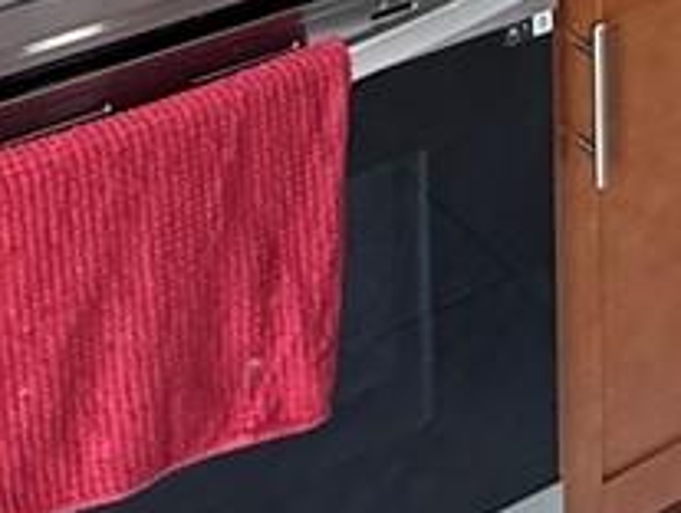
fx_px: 2128
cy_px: -743
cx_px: 523
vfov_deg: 11.3
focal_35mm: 108
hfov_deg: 18.1
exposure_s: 1/120
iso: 160
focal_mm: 2.22
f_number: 2.2
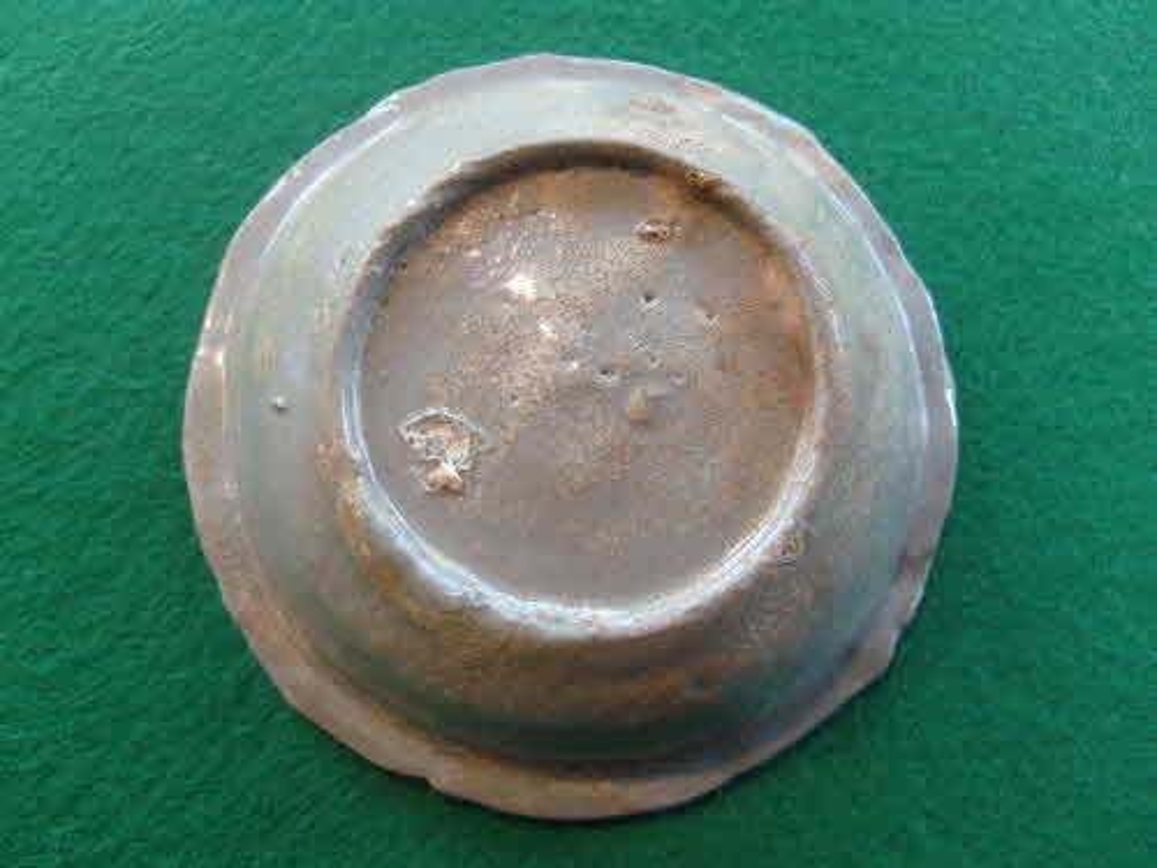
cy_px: 434
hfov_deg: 52.6
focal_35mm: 35
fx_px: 1170
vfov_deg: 40.7
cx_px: 578
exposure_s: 1/45
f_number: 2.8
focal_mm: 5.8
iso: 200
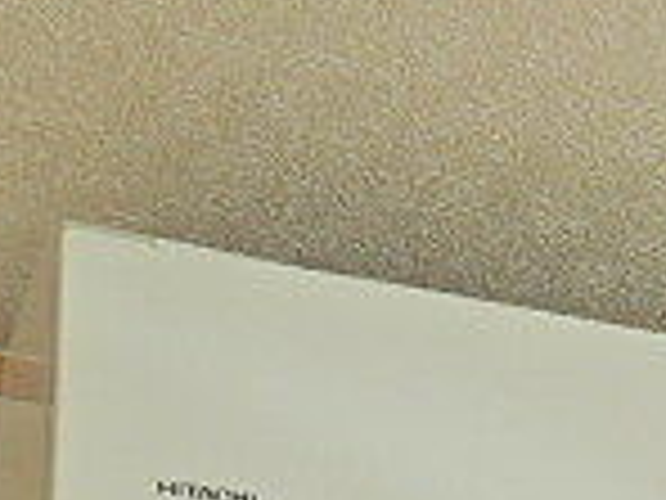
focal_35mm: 104
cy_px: 622
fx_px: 2001
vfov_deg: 13.8
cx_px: 648
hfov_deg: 18.5
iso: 125
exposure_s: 1/160
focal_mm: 4.3
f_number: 2.8
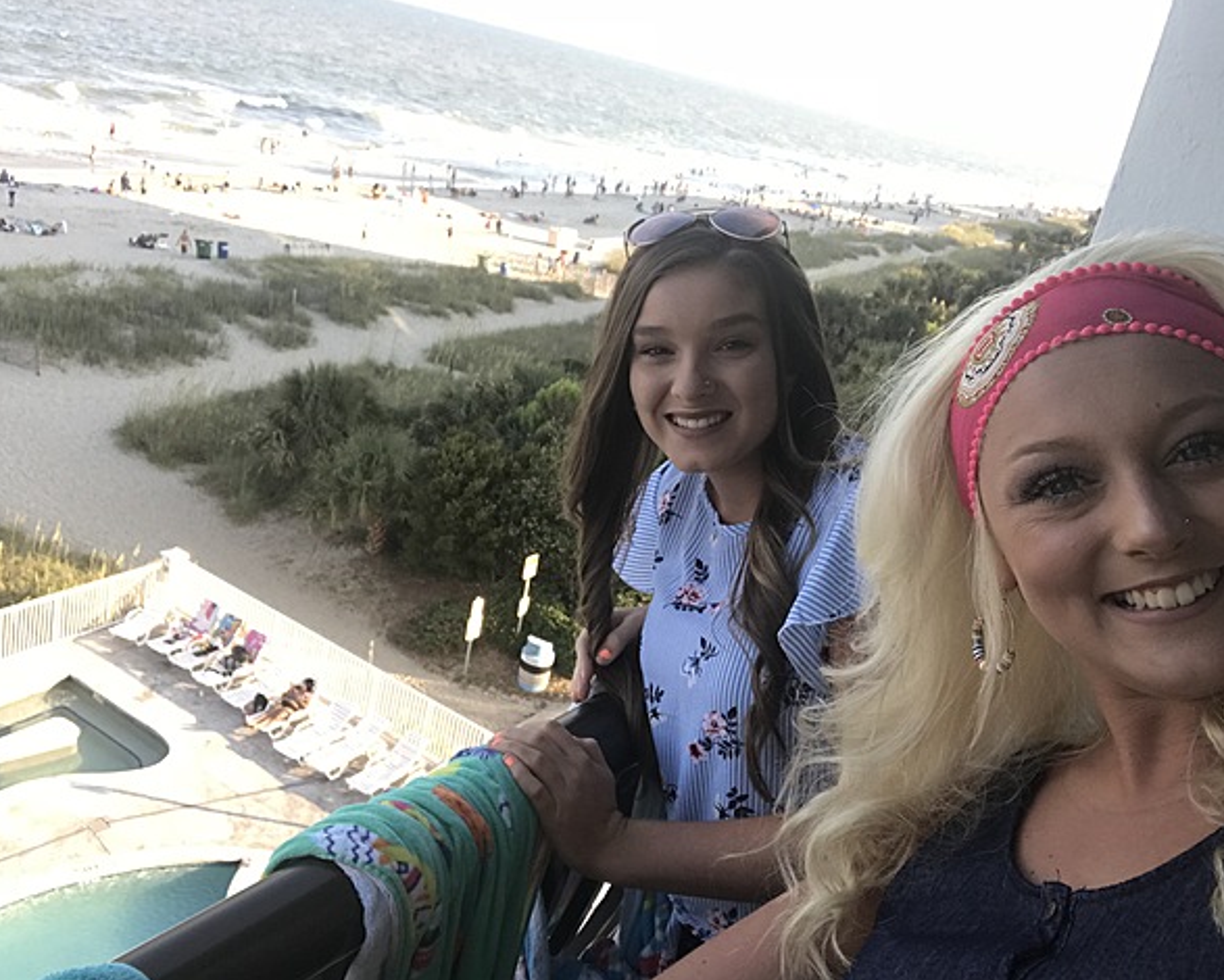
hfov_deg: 52.8
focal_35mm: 34
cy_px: 484
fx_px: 1232
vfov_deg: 43.4
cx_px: 660
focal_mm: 2.87
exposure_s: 1/200
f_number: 2.2
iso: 32
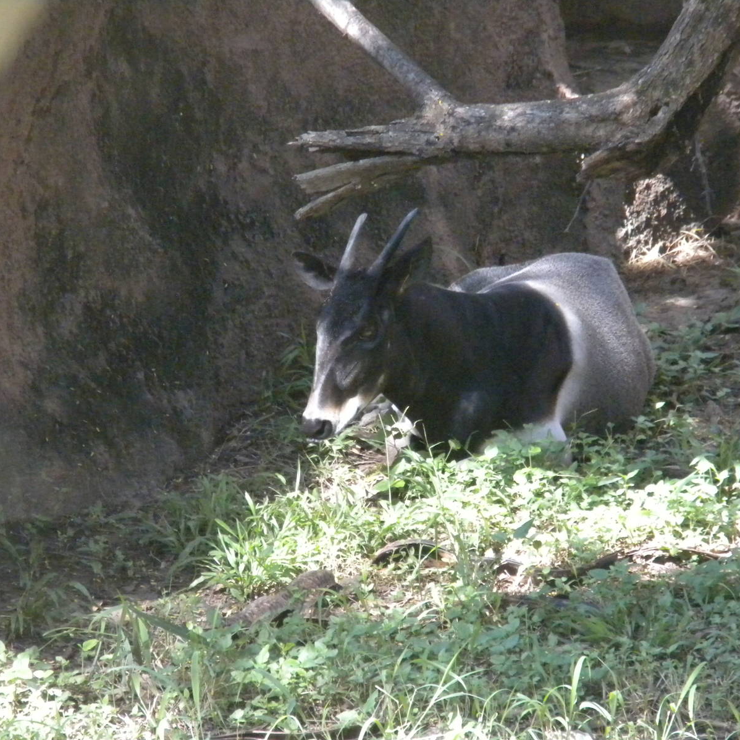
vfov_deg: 5.7
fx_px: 7425
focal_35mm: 307
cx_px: 364
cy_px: 370
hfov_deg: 5.7
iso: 800
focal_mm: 46.2
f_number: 5.3
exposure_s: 1/182
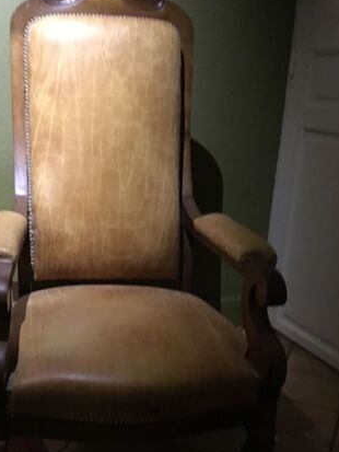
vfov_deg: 39.3
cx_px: 110
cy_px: 290
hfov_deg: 30.0
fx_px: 626
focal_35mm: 48
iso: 500
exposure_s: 1/17
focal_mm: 3.3
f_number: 2.4
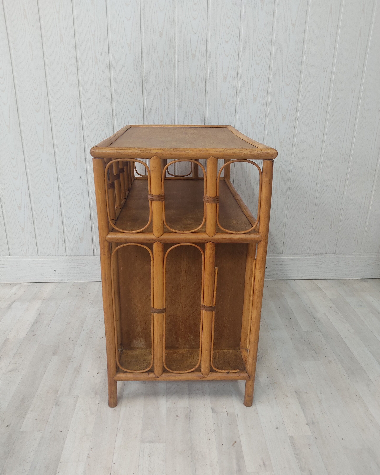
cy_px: 241
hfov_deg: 51.5
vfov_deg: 62.2
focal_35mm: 28
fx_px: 394
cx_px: 184
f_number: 1.79
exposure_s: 1/33
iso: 449
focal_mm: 4.74
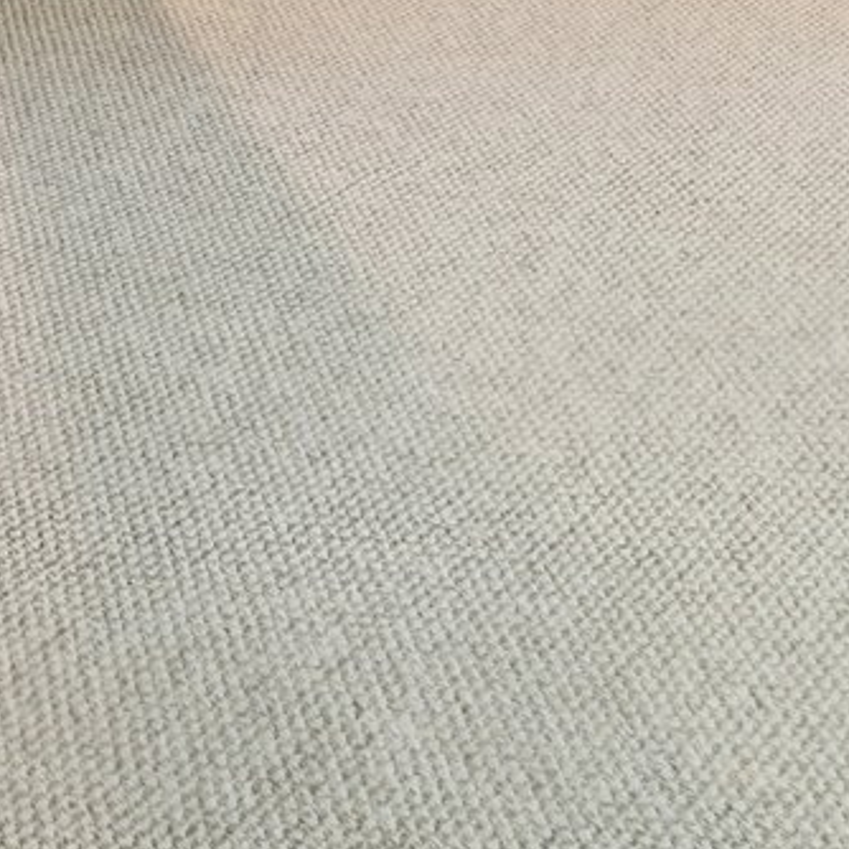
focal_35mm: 73
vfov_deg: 17.1
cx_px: -709
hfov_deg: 18.3
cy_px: -860
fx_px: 2026
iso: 400
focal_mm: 14
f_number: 8
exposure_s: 1/4
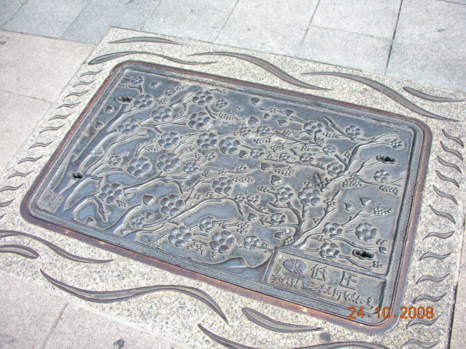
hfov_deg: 52.6
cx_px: 233
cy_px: 174
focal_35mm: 35
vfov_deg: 40.7
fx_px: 471
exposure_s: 1/232
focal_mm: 5.8
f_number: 8.5
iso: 400
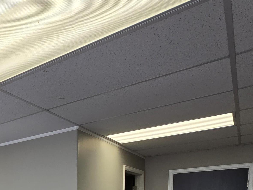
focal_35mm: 34
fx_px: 248
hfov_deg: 46.2
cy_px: 228
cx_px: 6
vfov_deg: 33.9
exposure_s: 1/120
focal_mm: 2.2
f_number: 2.2
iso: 50
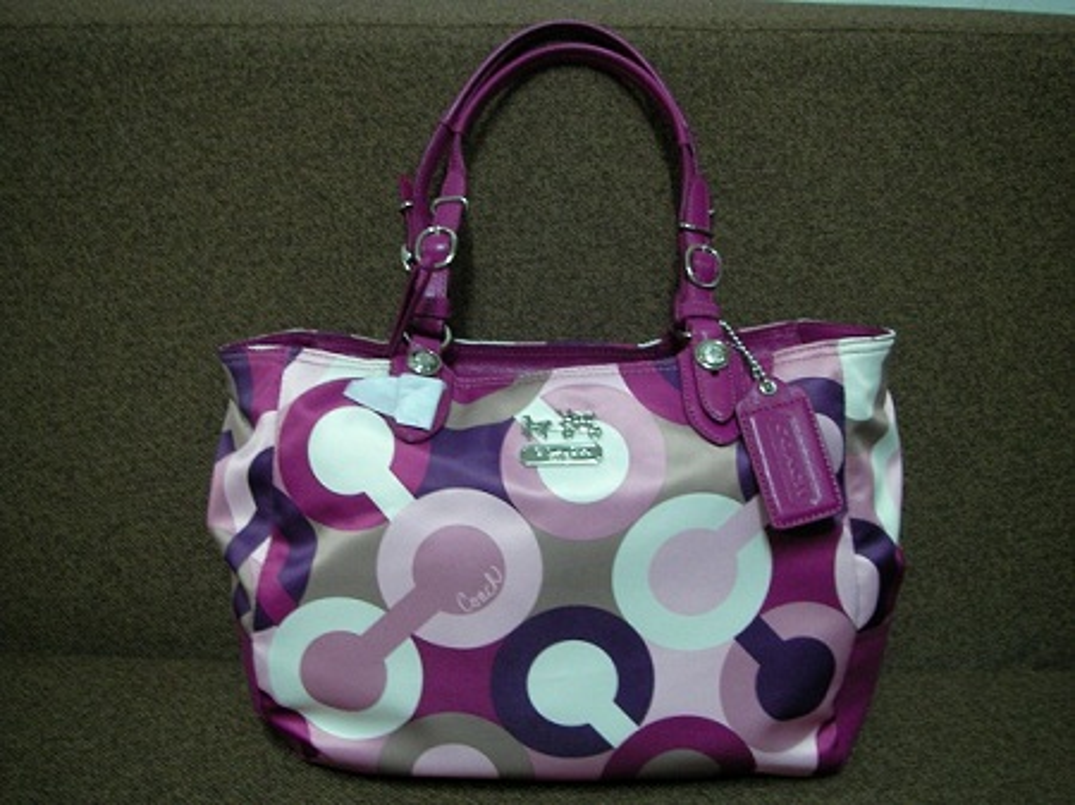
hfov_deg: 49.0
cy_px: 402
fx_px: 1179
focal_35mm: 38
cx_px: 538
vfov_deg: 37.7
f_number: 3.3
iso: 101
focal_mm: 6.3
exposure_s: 1/2
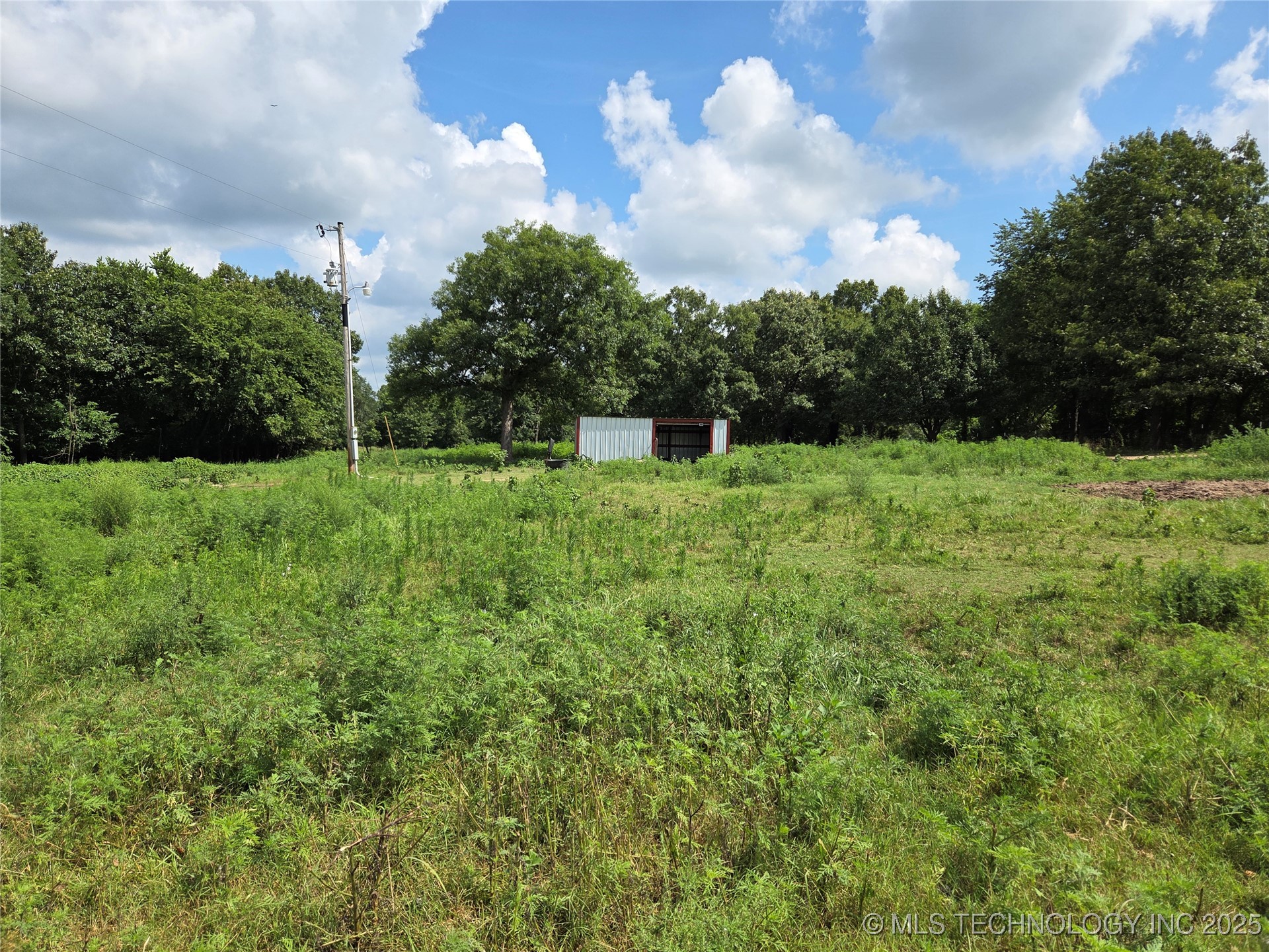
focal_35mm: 23
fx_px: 843
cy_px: 476
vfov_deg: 58.9
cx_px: 634
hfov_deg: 73.9
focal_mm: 5.4
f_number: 1.8
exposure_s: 1/4365
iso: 80
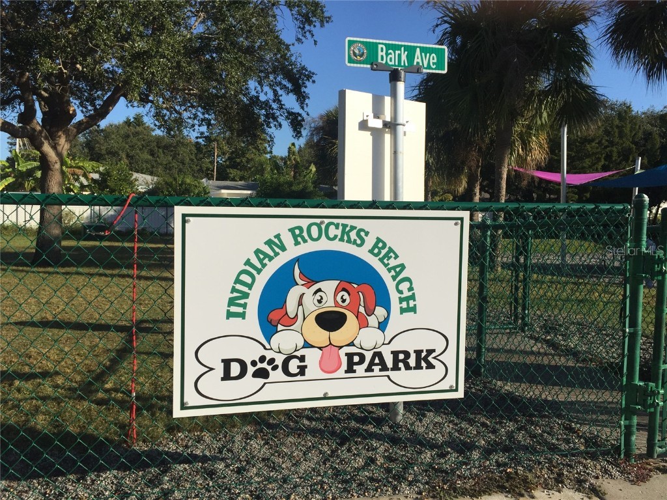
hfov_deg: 61.7
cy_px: 250
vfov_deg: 48.2
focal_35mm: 29
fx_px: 559
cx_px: 334
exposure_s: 1/3597
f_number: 2.2
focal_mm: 4.15
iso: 32
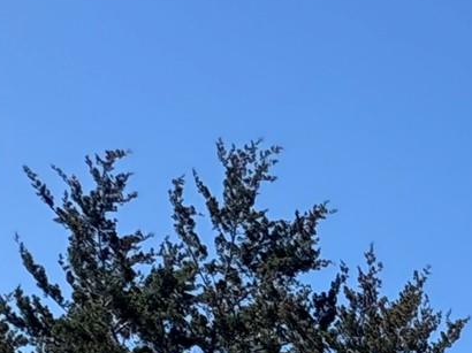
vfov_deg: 14.5
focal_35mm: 70
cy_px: 829
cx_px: 893
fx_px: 954
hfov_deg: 19.3
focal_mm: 2.22
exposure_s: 1/1323
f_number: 2.2
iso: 50
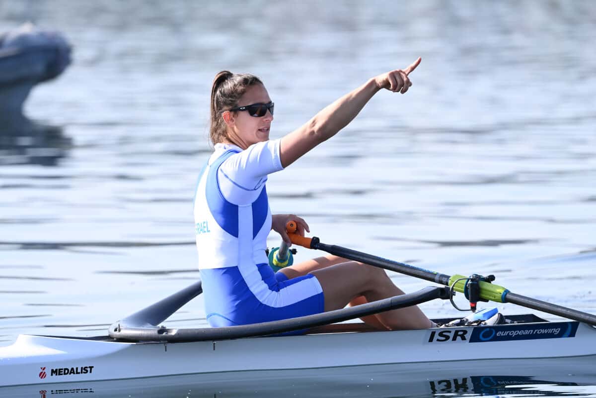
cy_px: 199
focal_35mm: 320
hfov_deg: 6.4
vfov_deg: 4.3
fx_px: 5297
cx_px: 298
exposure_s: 1/1250
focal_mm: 320
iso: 500
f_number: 5.6
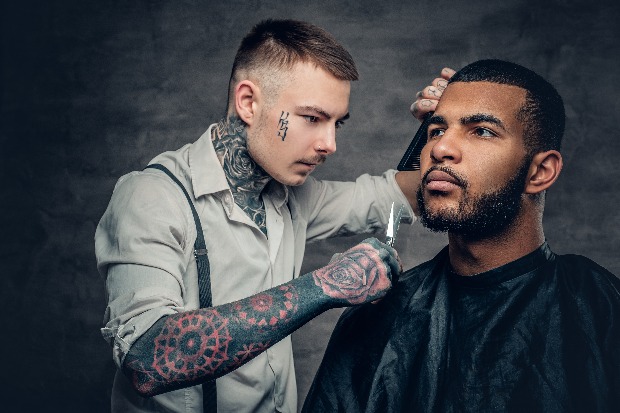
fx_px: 913
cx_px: 310
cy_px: 206
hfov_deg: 37.5
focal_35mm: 53
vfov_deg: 25.5
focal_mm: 35
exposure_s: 1/125
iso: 200
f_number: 5.6
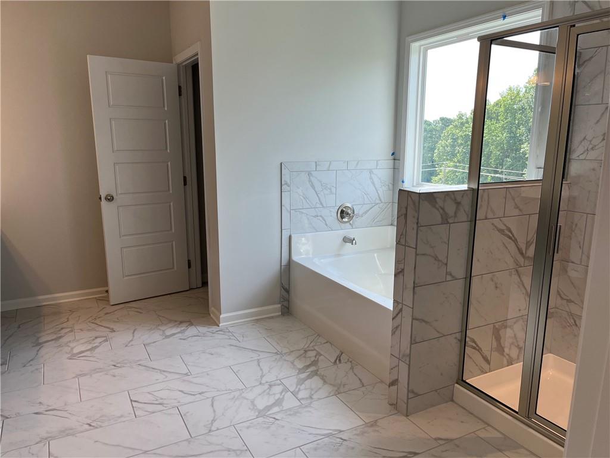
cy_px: 229
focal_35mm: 26
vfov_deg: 53.1
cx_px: 305
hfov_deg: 67.3
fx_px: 458
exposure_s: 1/229
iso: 40
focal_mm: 5.1
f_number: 1.6
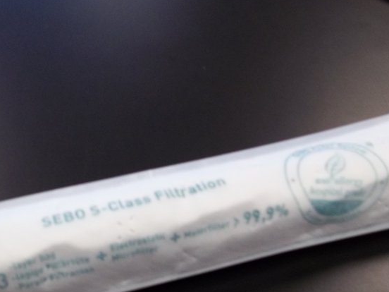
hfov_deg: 32.7
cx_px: 102
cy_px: 255
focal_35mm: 58
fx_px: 652
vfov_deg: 24.6
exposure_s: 1/30
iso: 108
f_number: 2.9
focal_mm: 5.7
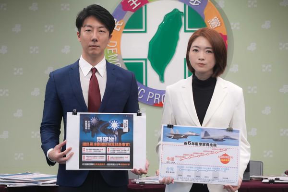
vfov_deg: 8.4
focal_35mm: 164
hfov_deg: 12.6
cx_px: 144
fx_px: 1308
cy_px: 96
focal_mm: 109
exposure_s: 1/125
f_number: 6.3
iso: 800
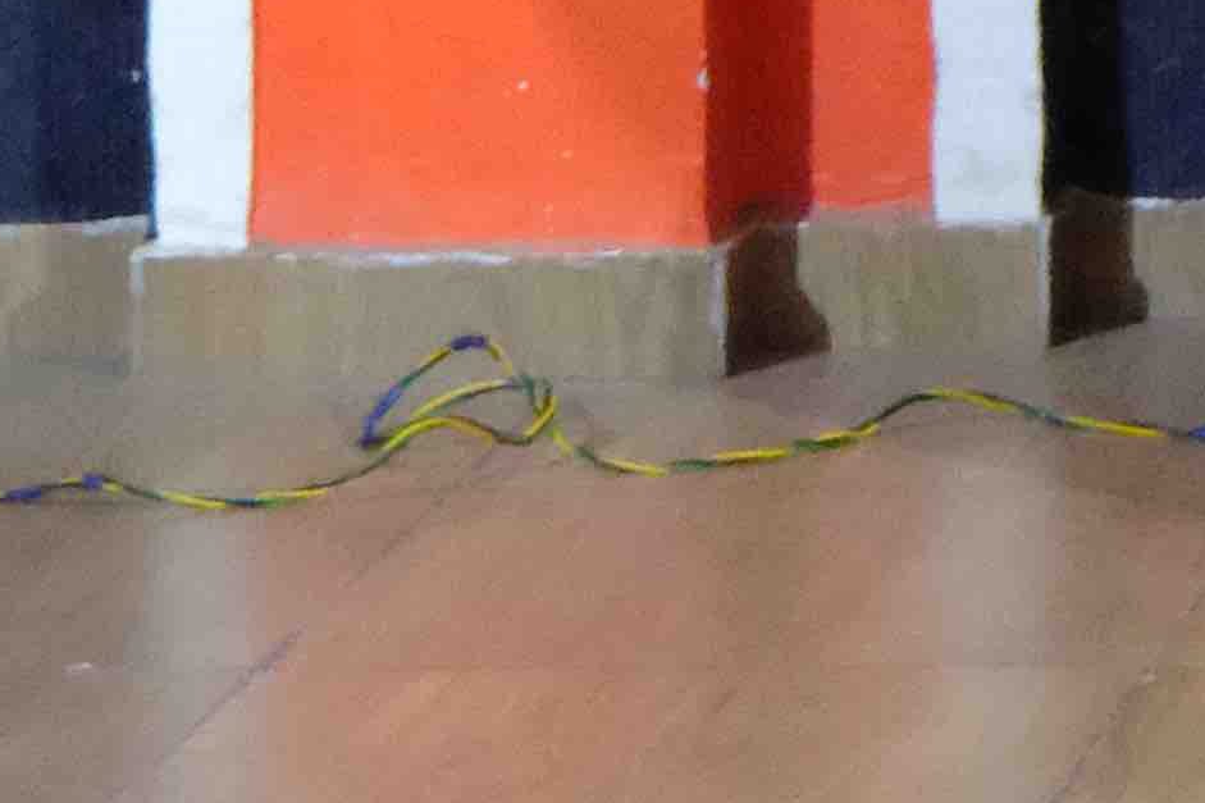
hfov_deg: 6.4
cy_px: -1530
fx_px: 10207
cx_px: 3135
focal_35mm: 305
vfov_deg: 4.3
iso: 8000
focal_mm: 30.8
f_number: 4
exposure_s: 1/60
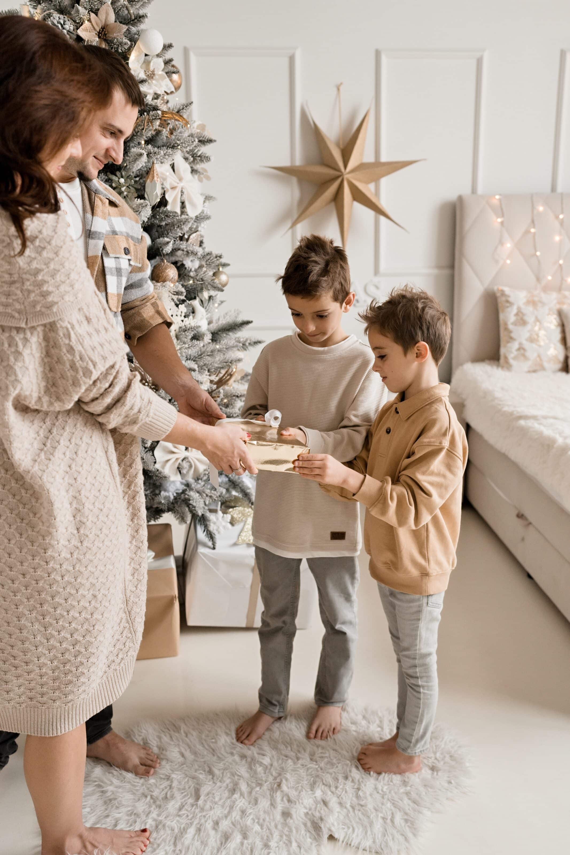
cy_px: 428
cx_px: 285
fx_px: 831
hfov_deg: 37.8
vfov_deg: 54.4
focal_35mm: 35
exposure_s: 1/200
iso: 1000
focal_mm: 35
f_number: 3.2
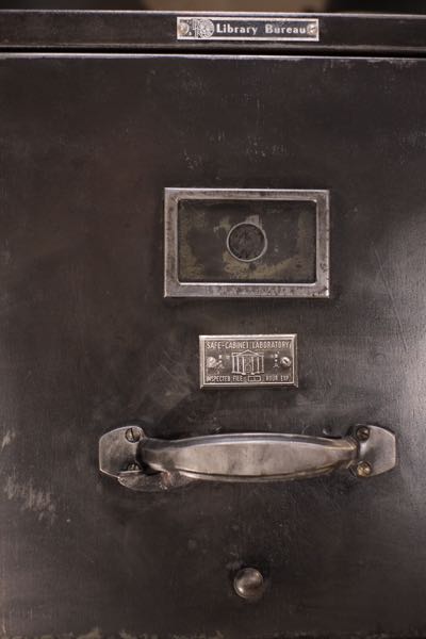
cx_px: 213
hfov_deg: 25.5
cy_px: 320
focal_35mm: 53
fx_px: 941
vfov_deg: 37.5
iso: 2500
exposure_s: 1/125
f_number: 3.6
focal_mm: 35
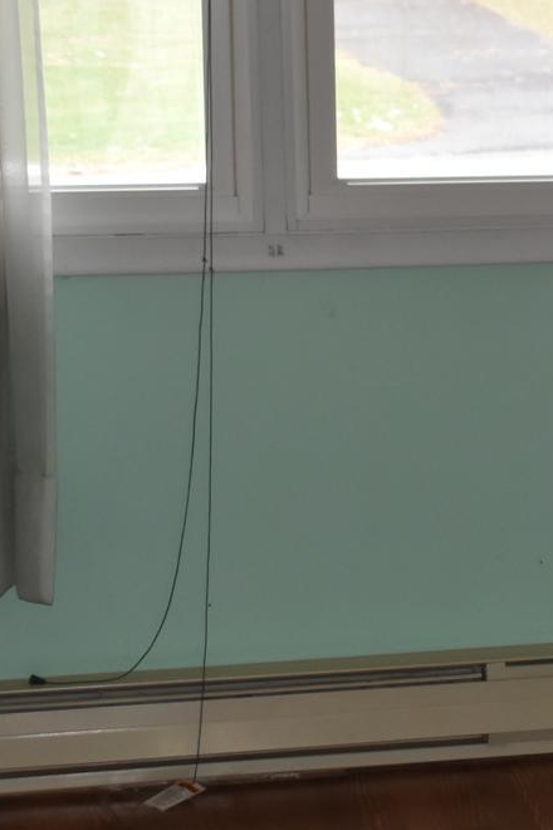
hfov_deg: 10.9
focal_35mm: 121
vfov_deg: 16.9
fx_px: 2788
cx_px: 852
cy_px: 364
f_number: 5
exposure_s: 1/100
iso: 800
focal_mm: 26
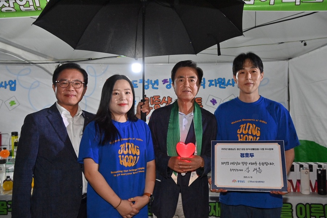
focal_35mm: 38
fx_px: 345
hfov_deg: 50.7
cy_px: 109
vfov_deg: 35.1
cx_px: 164
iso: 4000
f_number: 5.6
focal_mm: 38
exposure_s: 1/250
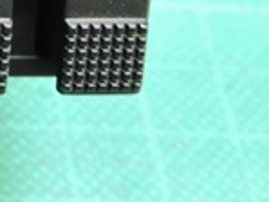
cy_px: -49
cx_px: -244
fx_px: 1462
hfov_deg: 9.9
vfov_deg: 7.8
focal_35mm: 188
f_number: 3.8
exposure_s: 1/10
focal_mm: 6.3
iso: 400
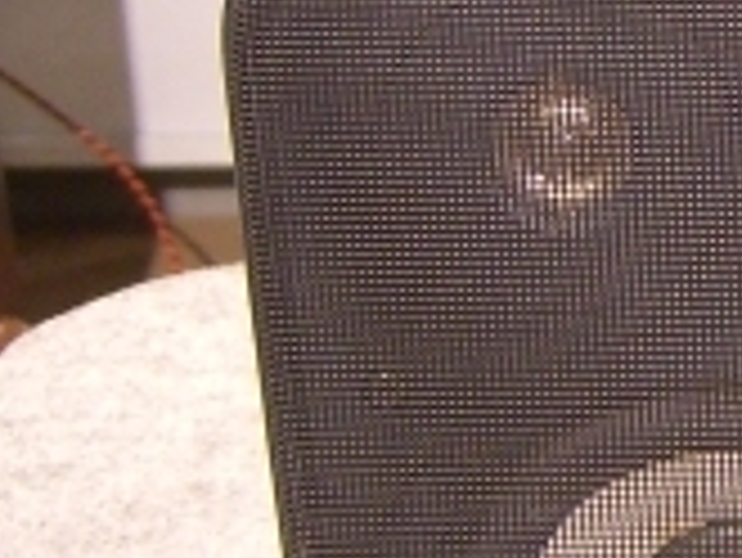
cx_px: 1142
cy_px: 171
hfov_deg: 12.7
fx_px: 3153
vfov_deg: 10.1
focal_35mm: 147
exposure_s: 1/8
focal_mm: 7.9
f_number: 2.8
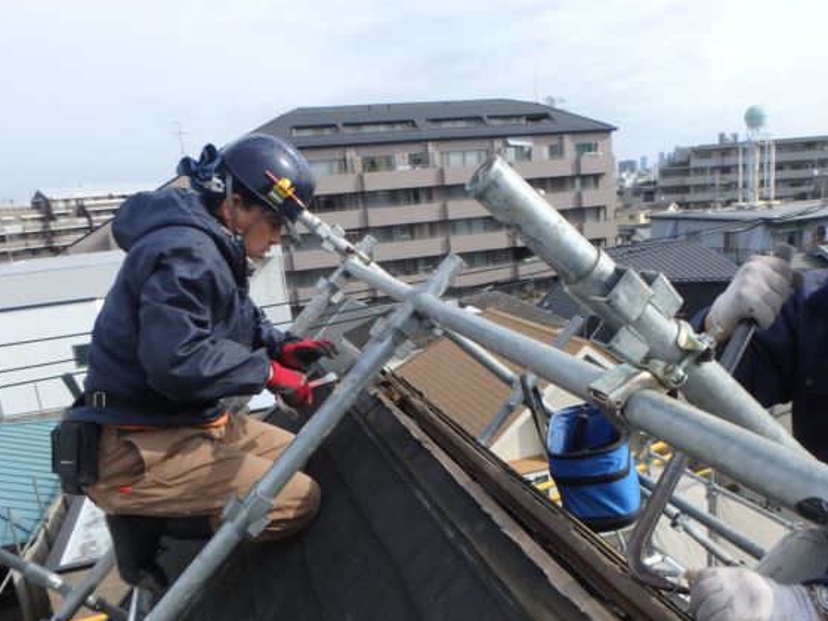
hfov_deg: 59.7
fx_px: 718
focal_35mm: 30
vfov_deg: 46.2
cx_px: 475
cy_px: 407
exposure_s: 1/1000
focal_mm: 3.7
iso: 125
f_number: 3.5
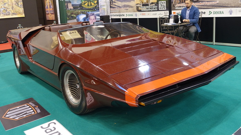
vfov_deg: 34.6
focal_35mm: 34
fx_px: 217
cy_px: 56
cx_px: 119
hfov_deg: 58.0
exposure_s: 1/40
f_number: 2.8
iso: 320
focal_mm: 11.81
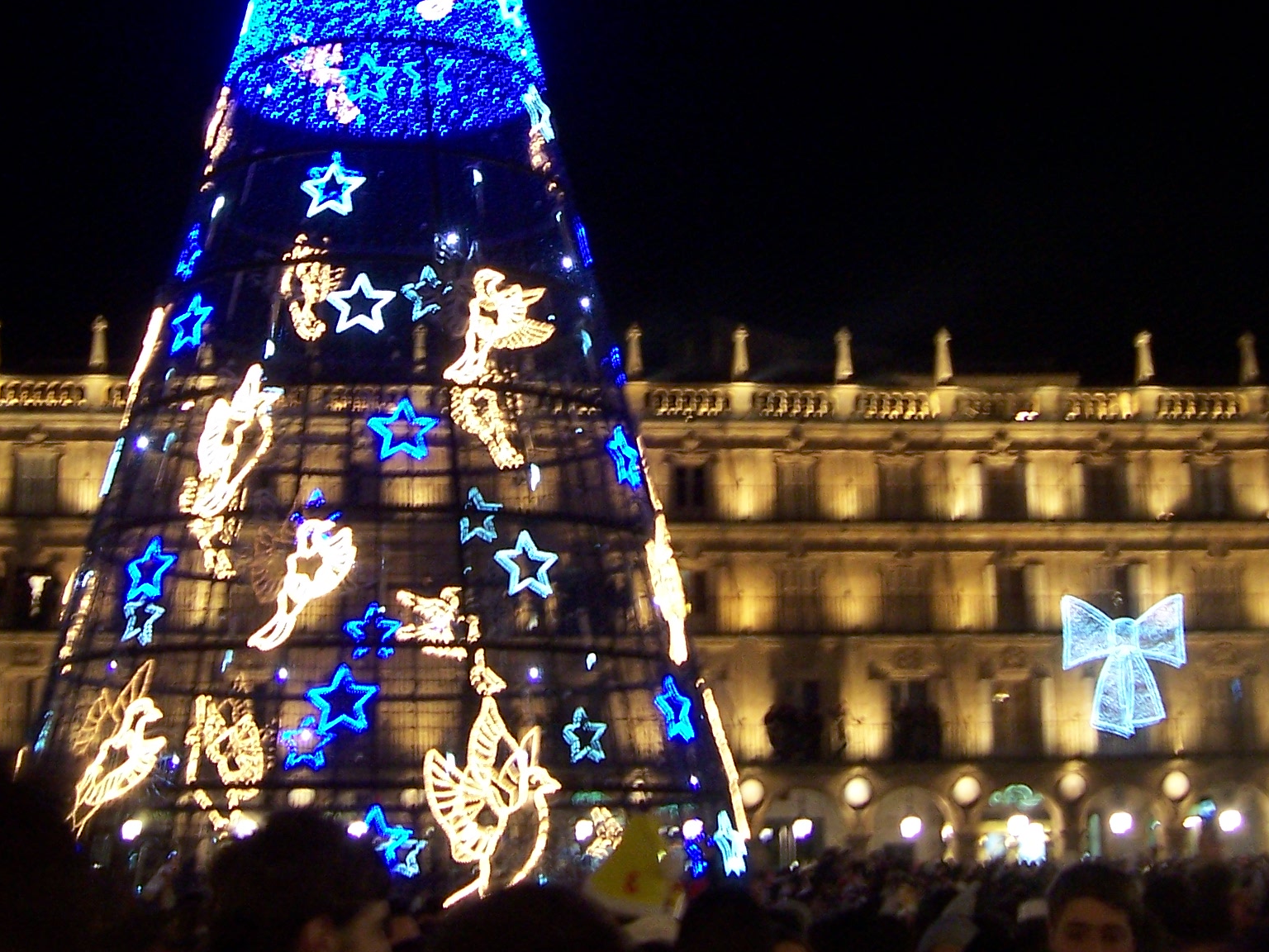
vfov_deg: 24.0
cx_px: 647
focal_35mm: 60
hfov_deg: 32.2
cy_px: 185
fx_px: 2200
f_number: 3
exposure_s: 1/8
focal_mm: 6
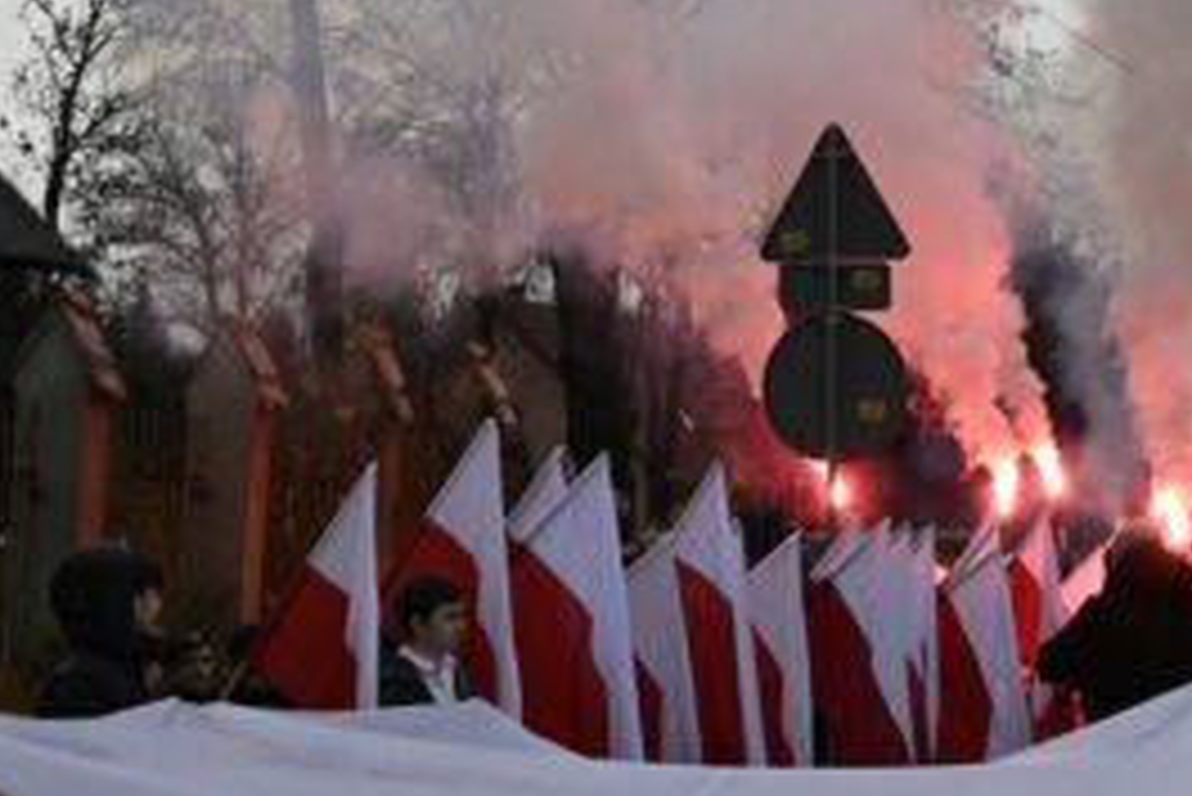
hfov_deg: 13.0
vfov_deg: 8.8
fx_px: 5168
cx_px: 1080
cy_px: 229
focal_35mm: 156
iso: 160
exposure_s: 1/250
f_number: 5.6
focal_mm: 46
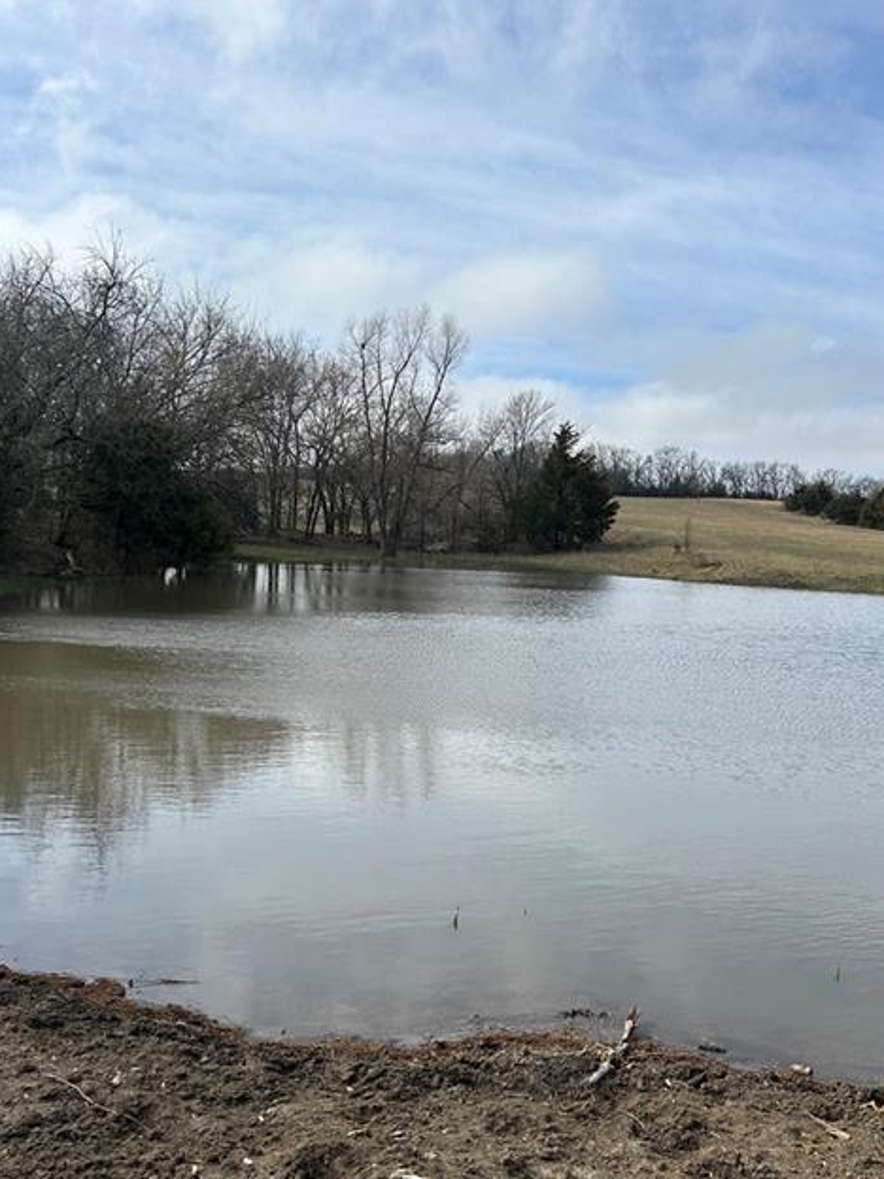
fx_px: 1090
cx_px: 506
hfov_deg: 44.0
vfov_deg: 56.8
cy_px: 605
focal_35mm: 32
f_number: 1.5
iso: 50
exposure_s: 1/6579
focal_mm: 5.7
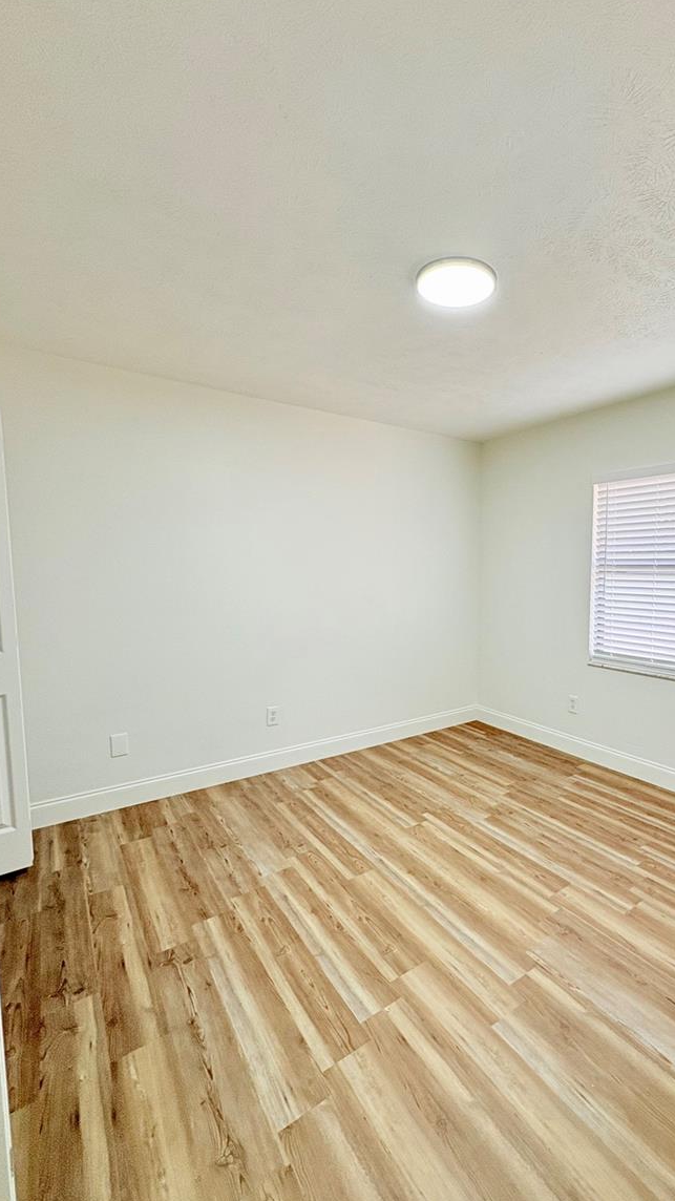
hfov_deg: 65.5
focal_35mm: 16
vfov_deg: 99.4
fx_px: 509
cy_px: 616
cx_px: 444
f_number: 2.2
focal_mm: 2.22
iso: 125
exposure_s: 1/60
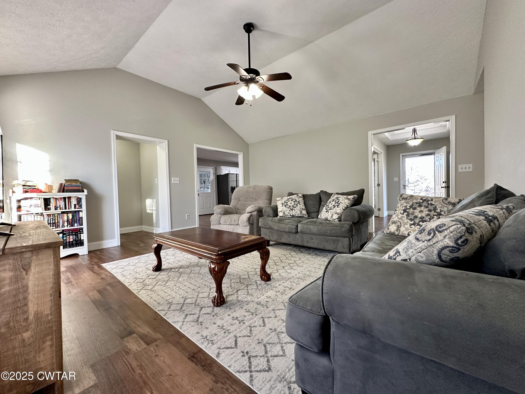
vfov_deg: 85.7
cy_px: 197
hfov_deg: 102.1
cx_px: 262
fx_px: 212
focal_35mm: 14
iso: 250
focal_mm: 2.22
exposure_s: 1/60
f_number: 2.2
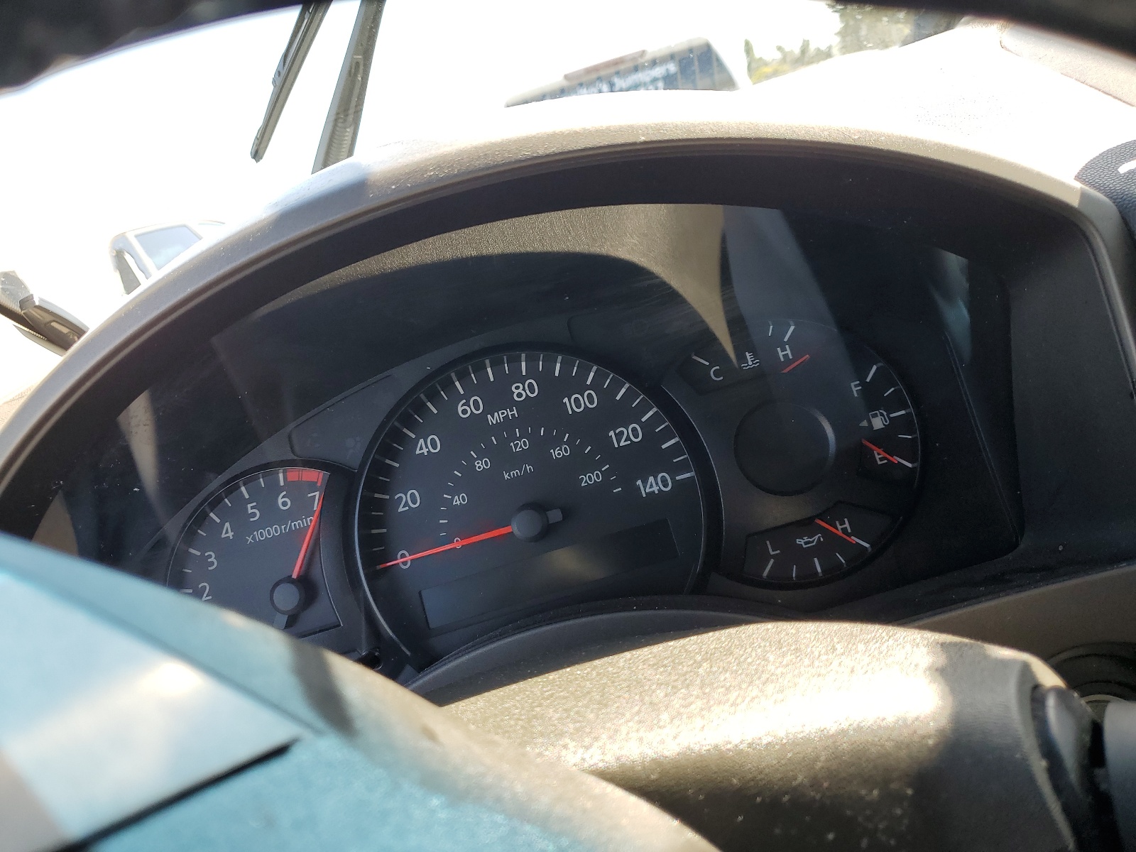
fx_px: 853
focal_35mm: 26
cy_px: 426
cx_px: 568
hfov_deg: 67.3
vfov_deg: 53.1
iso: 50
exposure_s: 1/312
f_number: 1.5
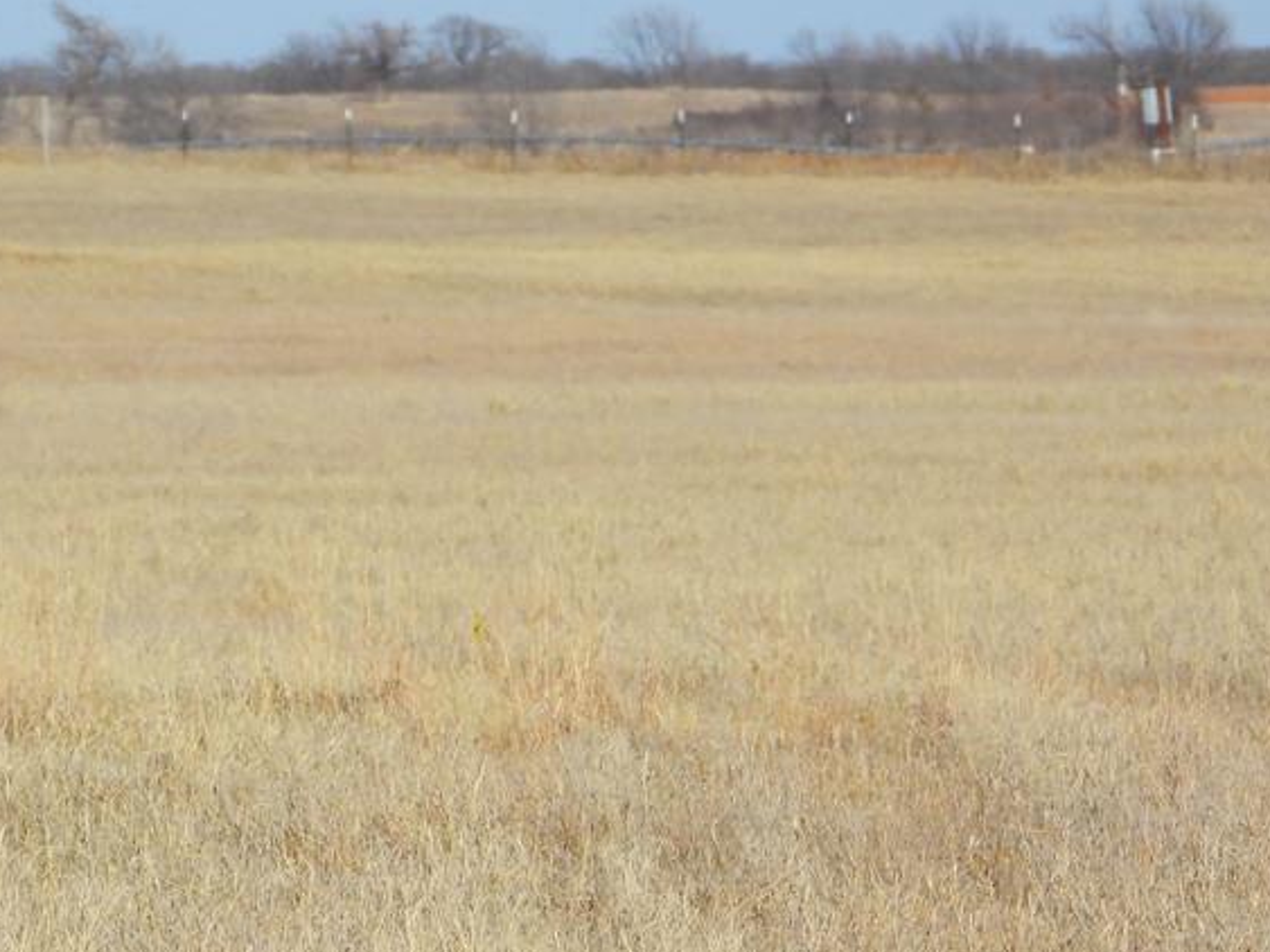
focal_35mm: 728
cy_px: 535
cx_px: 165
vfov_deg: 2.0
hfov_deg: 2.7
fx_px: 26703
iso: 100
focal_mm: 71.9
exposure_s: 1/1000
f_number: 5
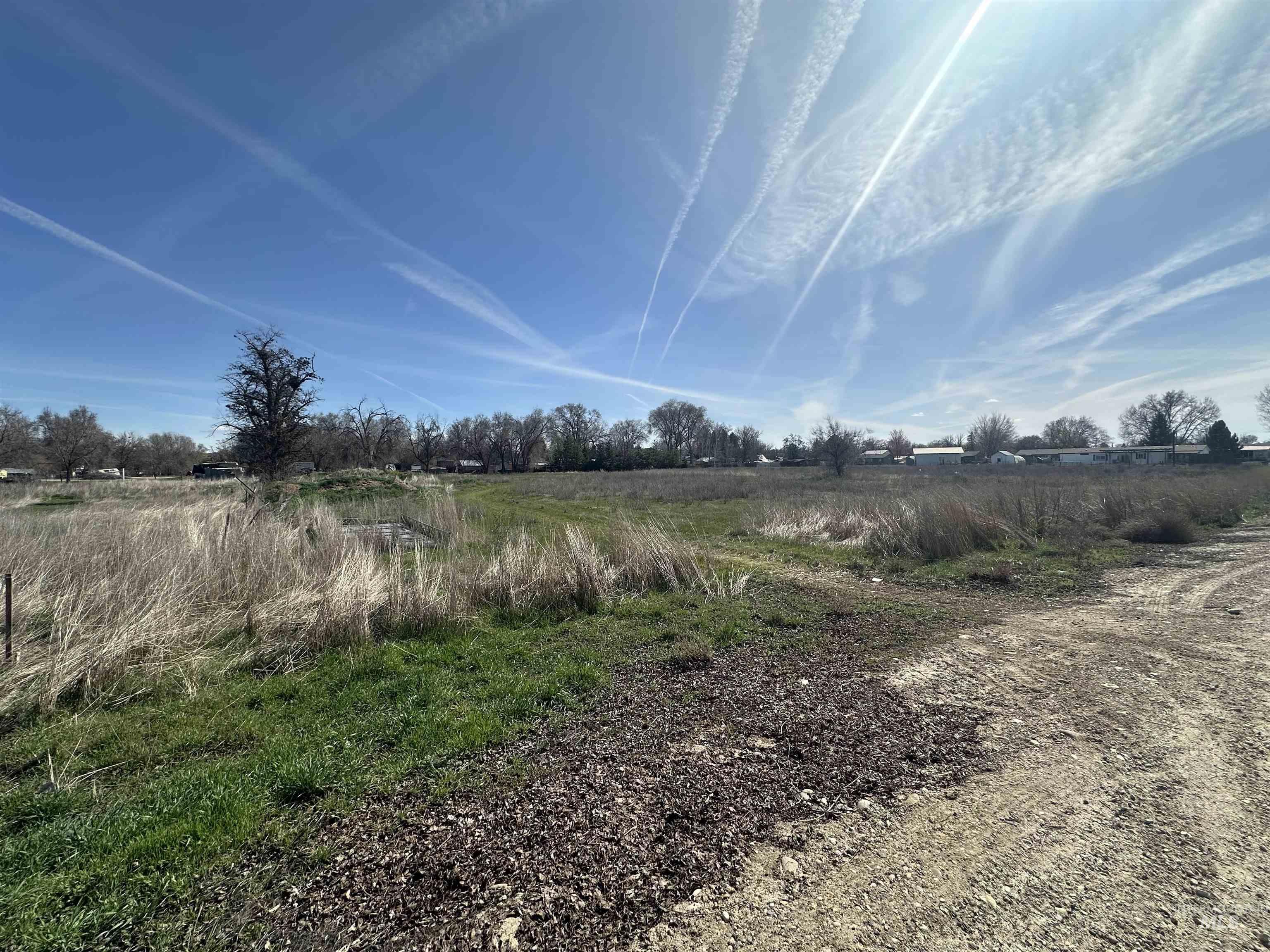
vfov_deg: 85.7
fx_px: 514
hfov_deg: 102.1
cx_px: 635
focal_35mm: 14
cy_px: 476
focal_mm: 2.22
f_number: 2.2
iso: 50
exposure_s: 1/3040
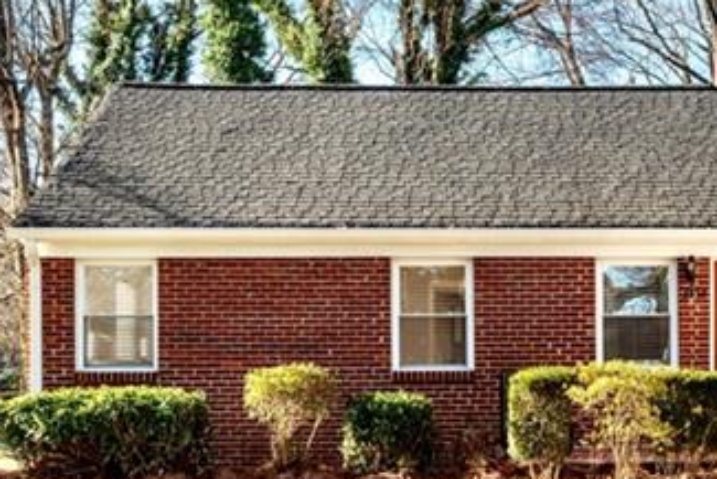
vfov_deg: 21.3
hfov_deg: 31.5
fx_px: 1255
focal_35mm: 63
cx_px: 501
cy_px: 383
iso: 400
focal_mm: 20
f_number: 11
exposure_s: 1/200
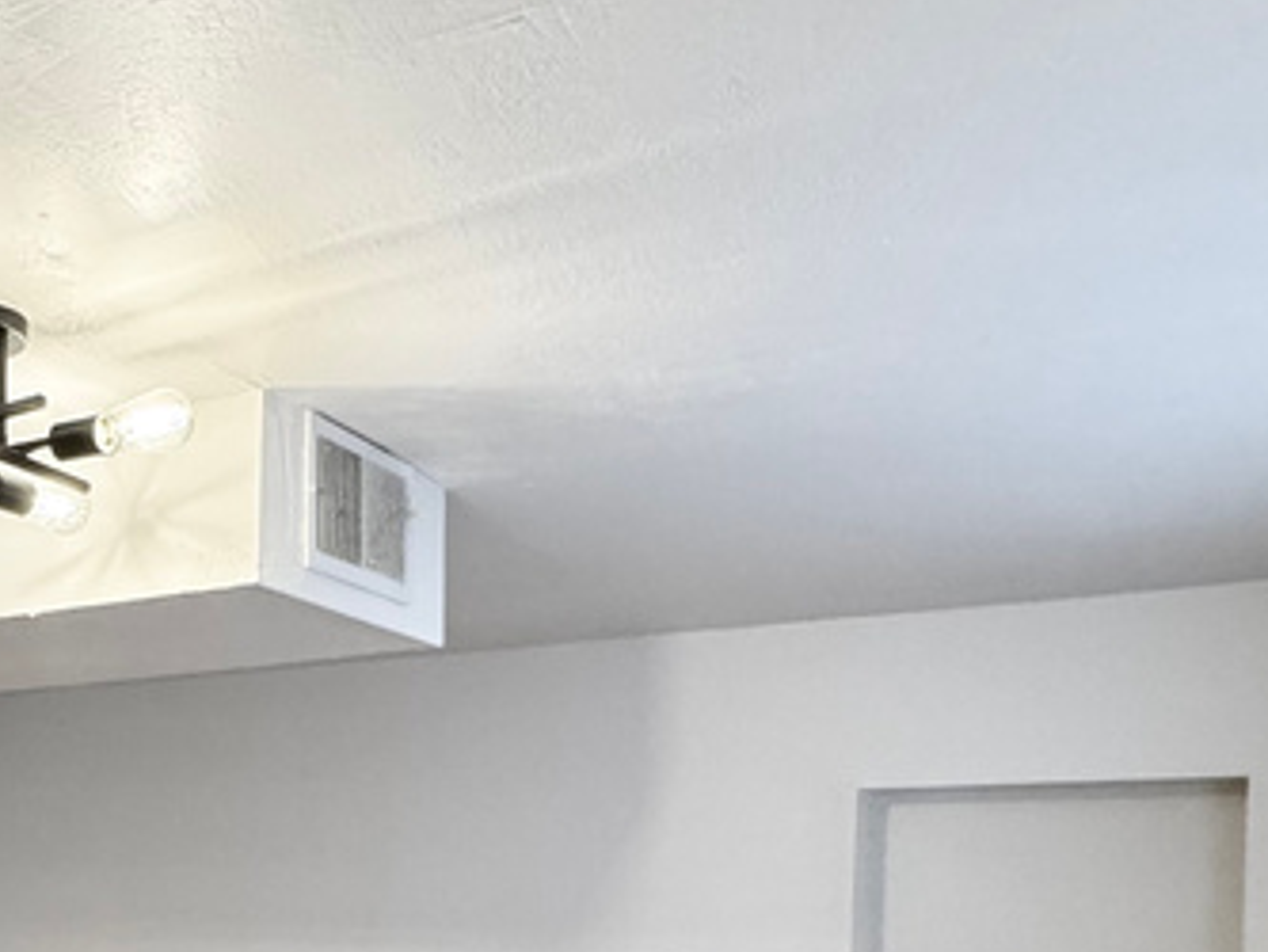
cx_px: 15
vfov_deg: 31.2
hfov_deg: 39.0
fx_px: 1576
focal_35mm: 43
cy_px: 944
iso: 250
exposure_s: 1/120
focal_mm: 2.22
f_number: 2.2
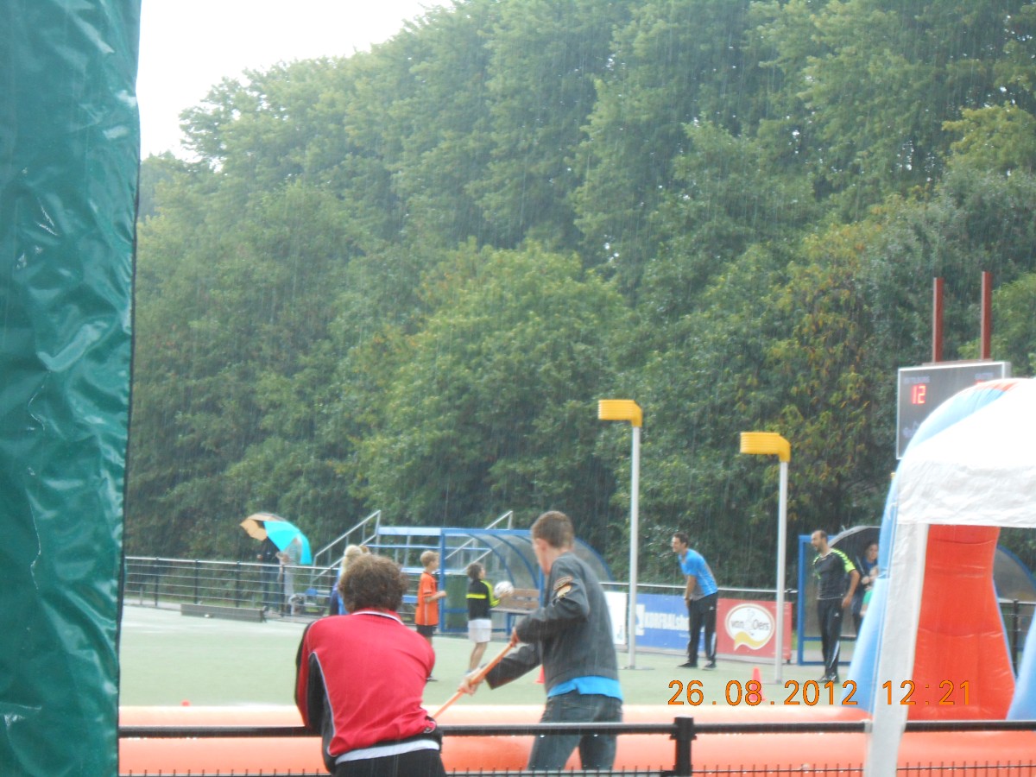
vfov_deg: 14.1
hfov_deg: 18.7
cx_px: 518
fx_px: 3142
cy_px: 388
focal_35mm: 105
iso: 320
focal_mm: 18.7
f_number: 5
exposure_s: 1/60
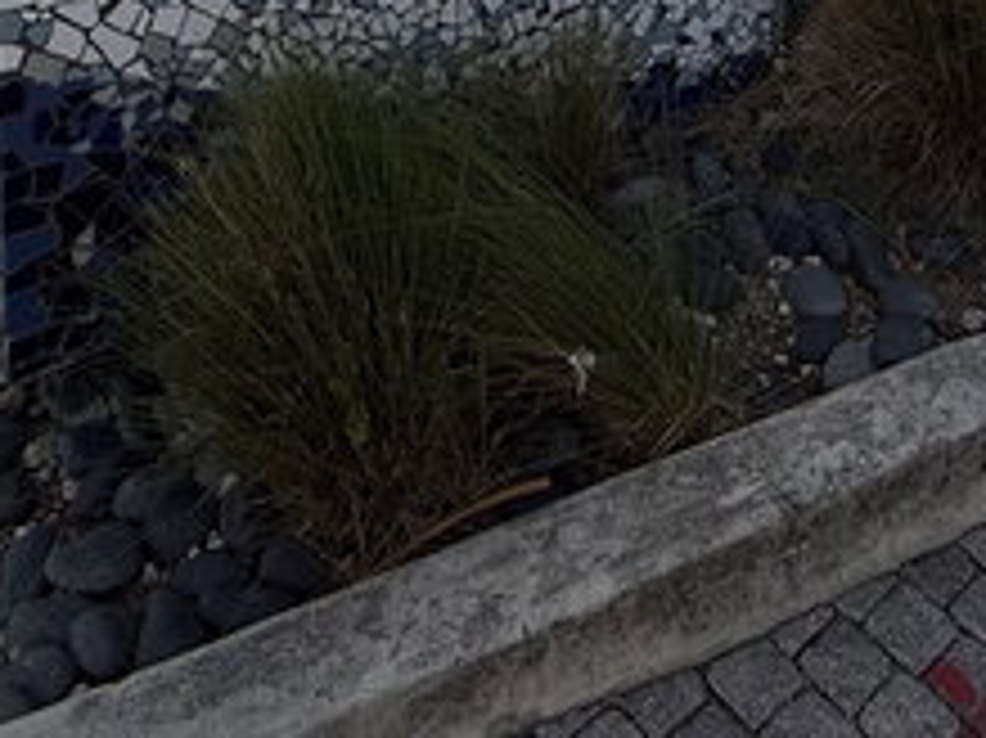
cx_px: 698
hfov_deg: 44.7
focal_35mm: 41
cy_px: -270
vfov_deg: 27.8
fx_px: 1167
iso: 50
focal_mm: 2.22
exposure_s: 1/779
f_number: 2.2
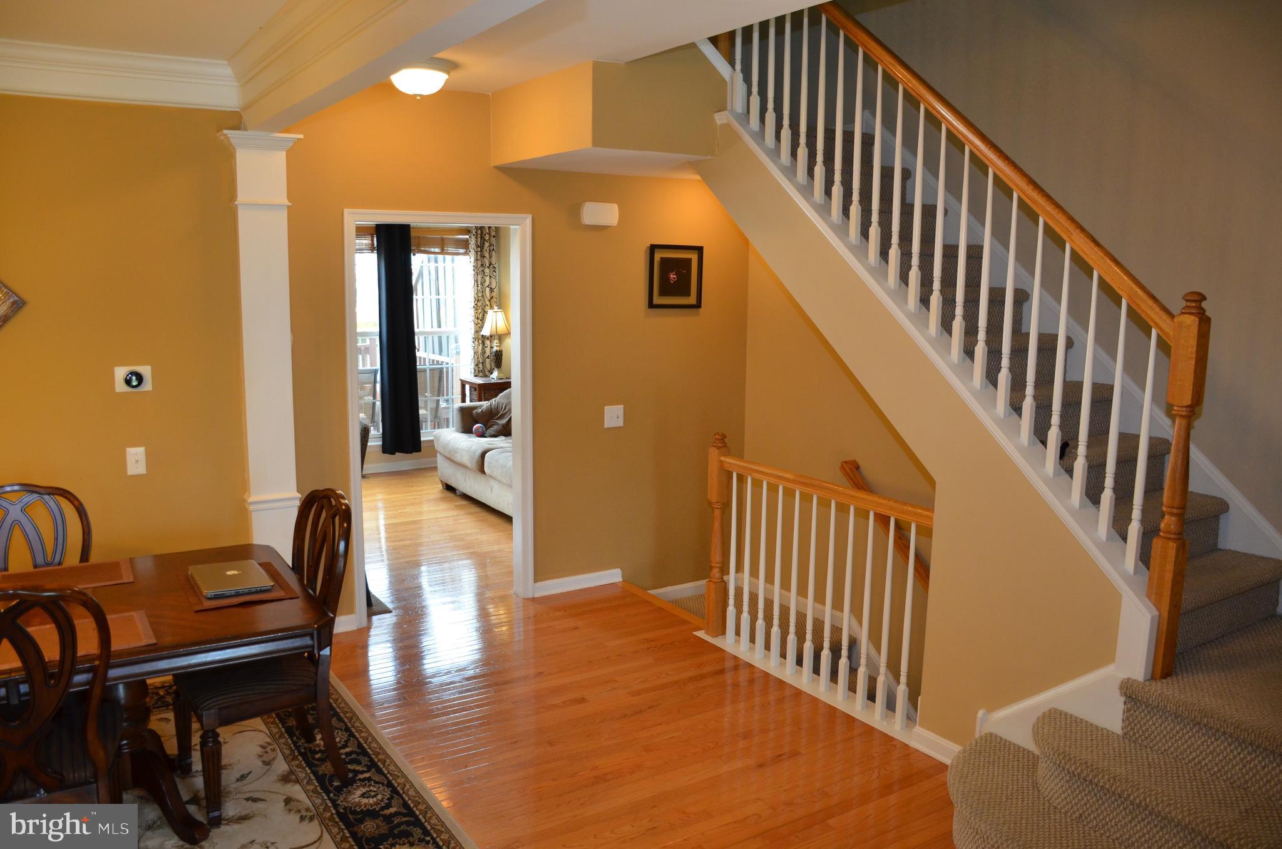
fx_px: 959
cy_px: 424
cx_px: 641
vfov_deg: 47.7
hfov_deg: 67.5
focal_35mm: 27
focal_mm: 18
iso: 720
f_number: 4
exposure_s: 1/60
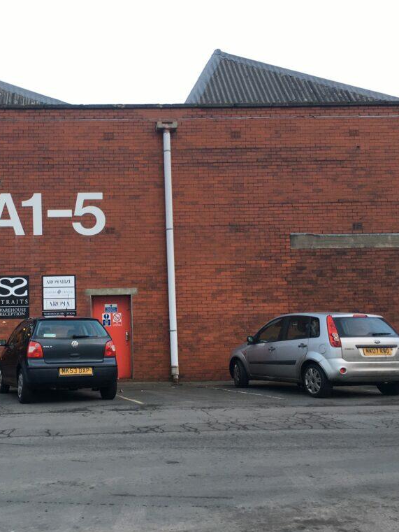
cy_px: 266
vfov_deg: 47.9
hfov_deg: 36.0
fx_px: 599
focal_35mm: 39
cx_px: 101
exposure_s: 1/100
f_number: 2.2
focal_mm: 4.15
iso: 40
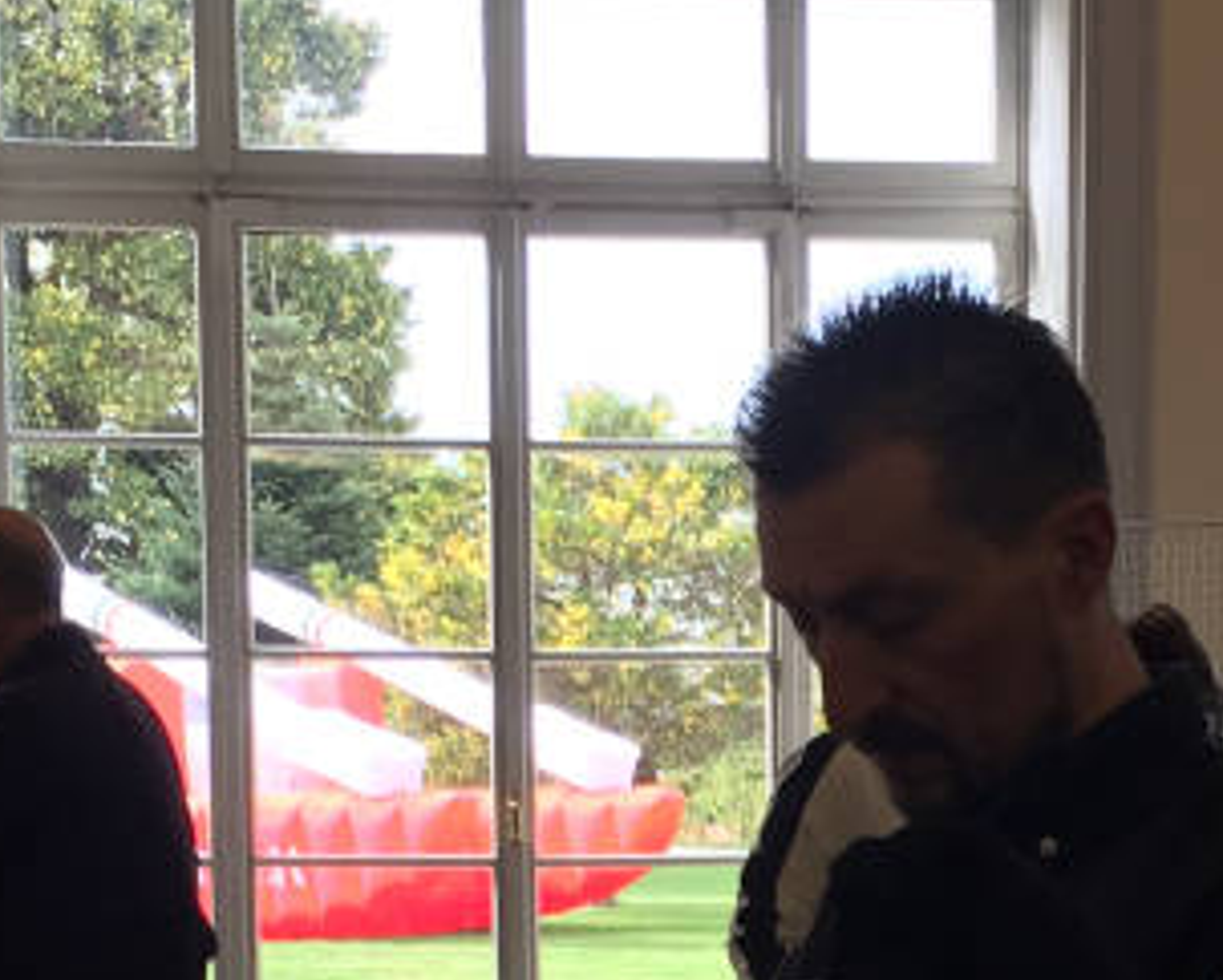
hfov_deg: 19.8
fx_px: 3477
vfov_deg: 15.6
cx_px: 879
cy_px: 1061
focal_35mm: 96
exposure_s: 1/100
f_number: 2.2
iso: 40
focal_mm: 4.15
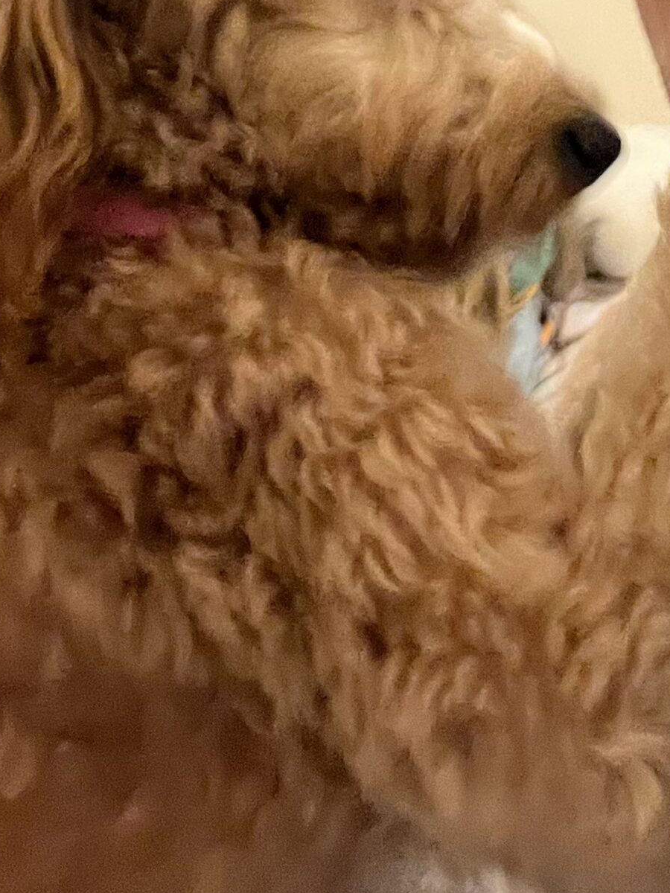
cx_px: 502
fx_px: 1652
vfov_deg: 28.1
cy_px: -41
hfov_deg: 22.7
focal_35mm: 64
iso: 640
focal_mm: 2.71
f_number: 2.2
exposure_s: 1/15
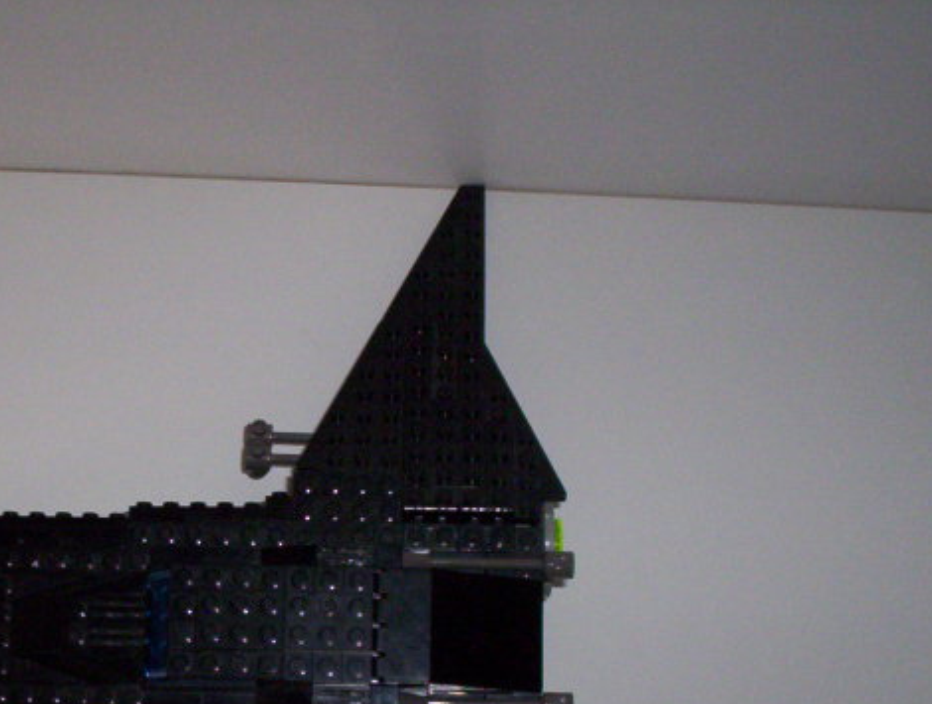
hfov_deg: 29.0
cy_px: 609
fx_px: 1782
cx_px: 262
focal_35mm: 66
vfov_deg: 21.9
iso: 140
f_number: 4.5
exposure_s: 1/60
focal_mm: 4.99
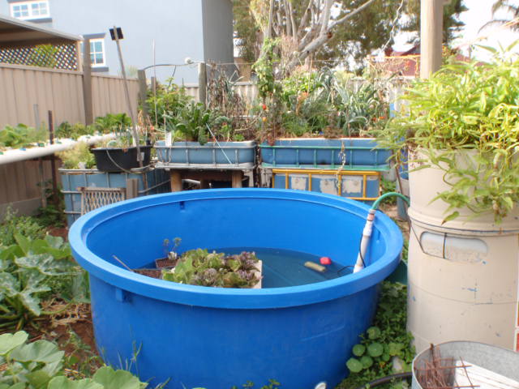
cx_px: 260
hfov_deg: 63.4
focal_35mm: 28
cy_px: 194
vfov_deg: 49.7
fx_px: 420
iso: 64
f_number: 4
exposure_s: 1/80
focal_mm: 5
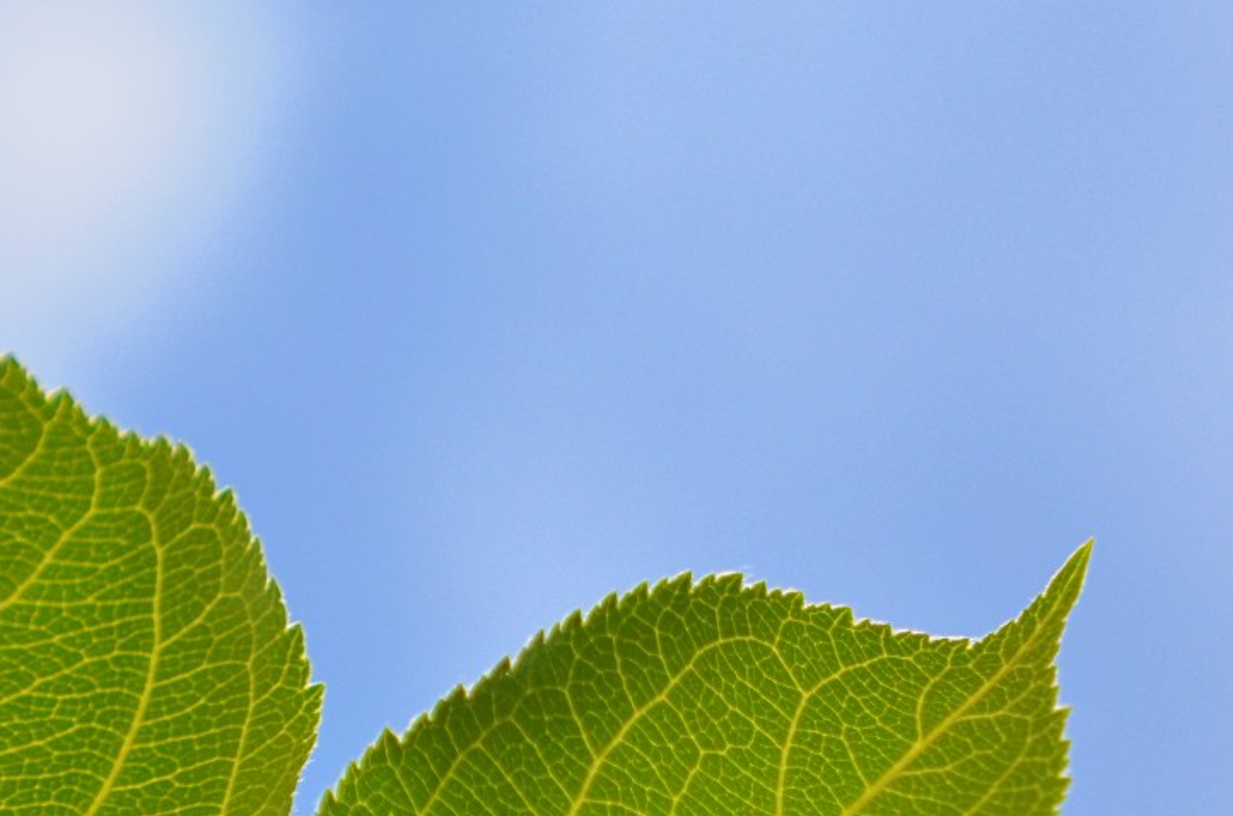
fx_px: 22726
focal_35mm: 665
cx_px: 623
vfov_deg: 2.1
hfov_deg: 3.1
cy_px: 795
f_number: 5.6
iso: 320
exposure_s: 1/2000
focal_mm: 200
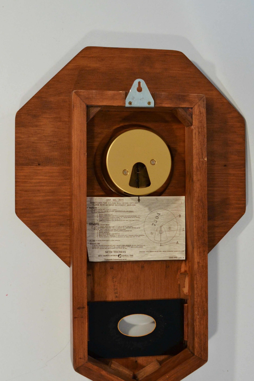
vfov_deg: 61.9
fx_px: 317
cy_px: 190
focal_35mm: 30
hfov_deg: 43.6
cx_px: 127
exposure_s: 1/50
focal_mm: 20
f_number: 5.6
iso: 400
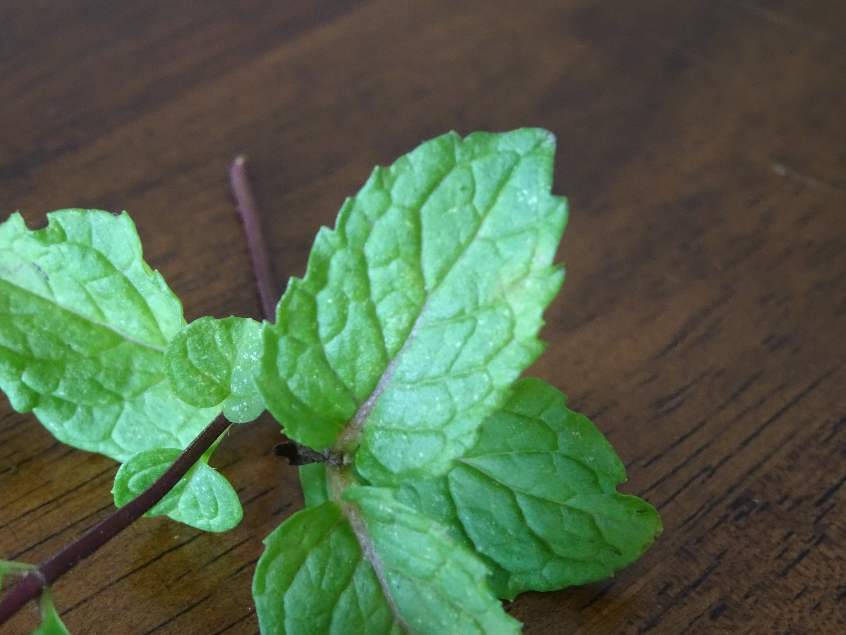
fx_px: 1613
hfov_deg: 29.4
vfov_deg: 22.3
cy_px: 318
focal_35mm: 66
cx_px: 423
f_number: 4.5
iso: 800
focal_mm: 11.32
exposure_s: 1/50
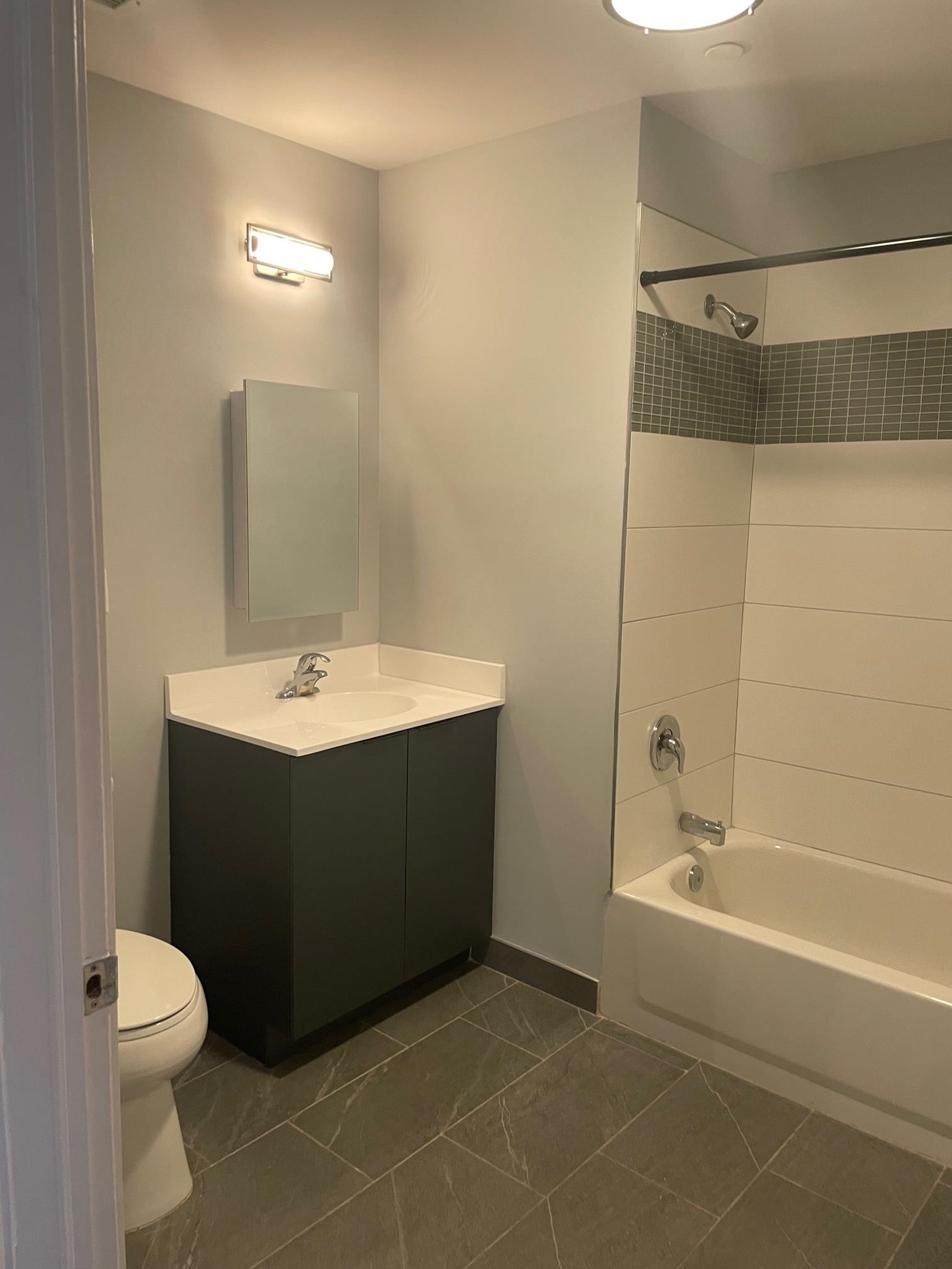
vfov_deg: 67.3
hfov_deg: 53.1
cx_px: 476
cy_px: 634
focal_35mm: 26
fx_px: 953
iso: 125
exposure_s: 1/60
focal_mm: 4.2
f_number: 1.6
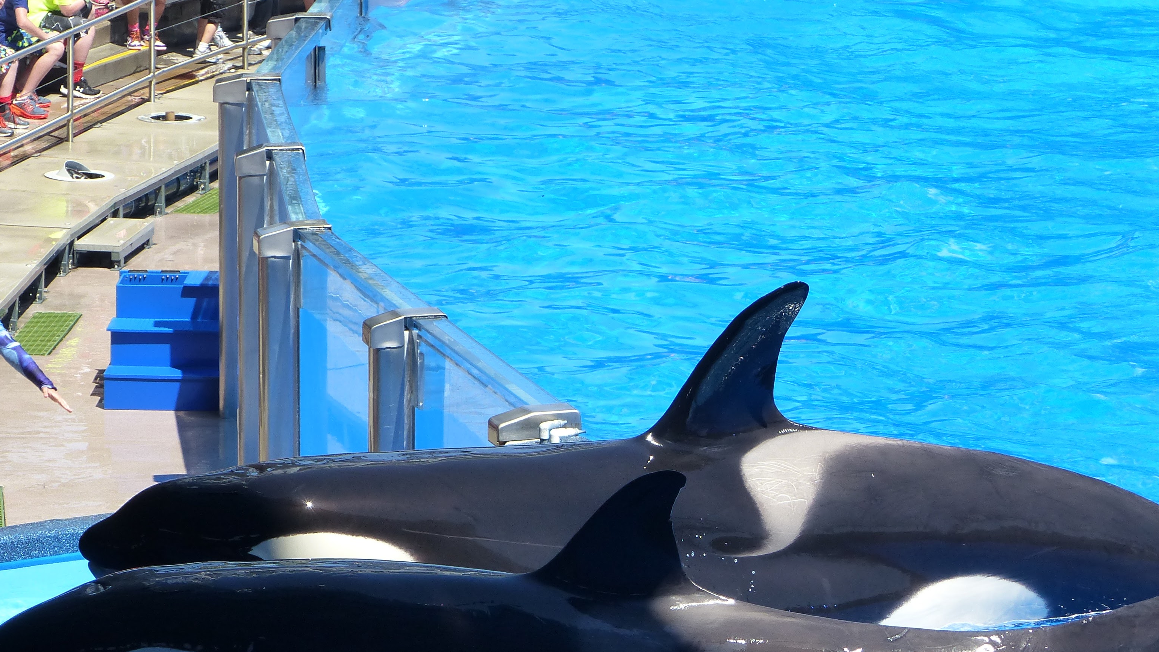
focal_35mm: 229
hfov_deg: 9.4
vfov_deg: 5.3
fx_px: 7037
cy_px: 511
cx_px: 621
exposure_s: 1/800
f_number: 4
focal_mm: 29.2
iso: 160
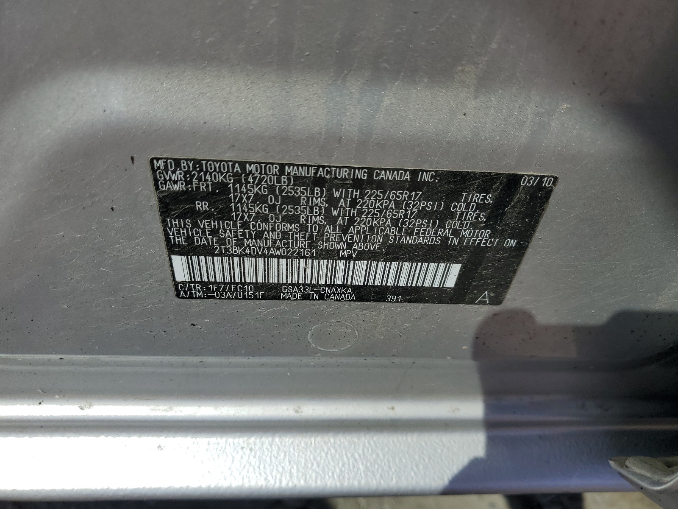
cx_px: 339
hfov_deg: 67.3
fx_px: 509
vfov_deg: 53.1
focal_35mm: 26
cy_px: 254
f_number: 1.5
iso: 50
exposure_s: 1/5000
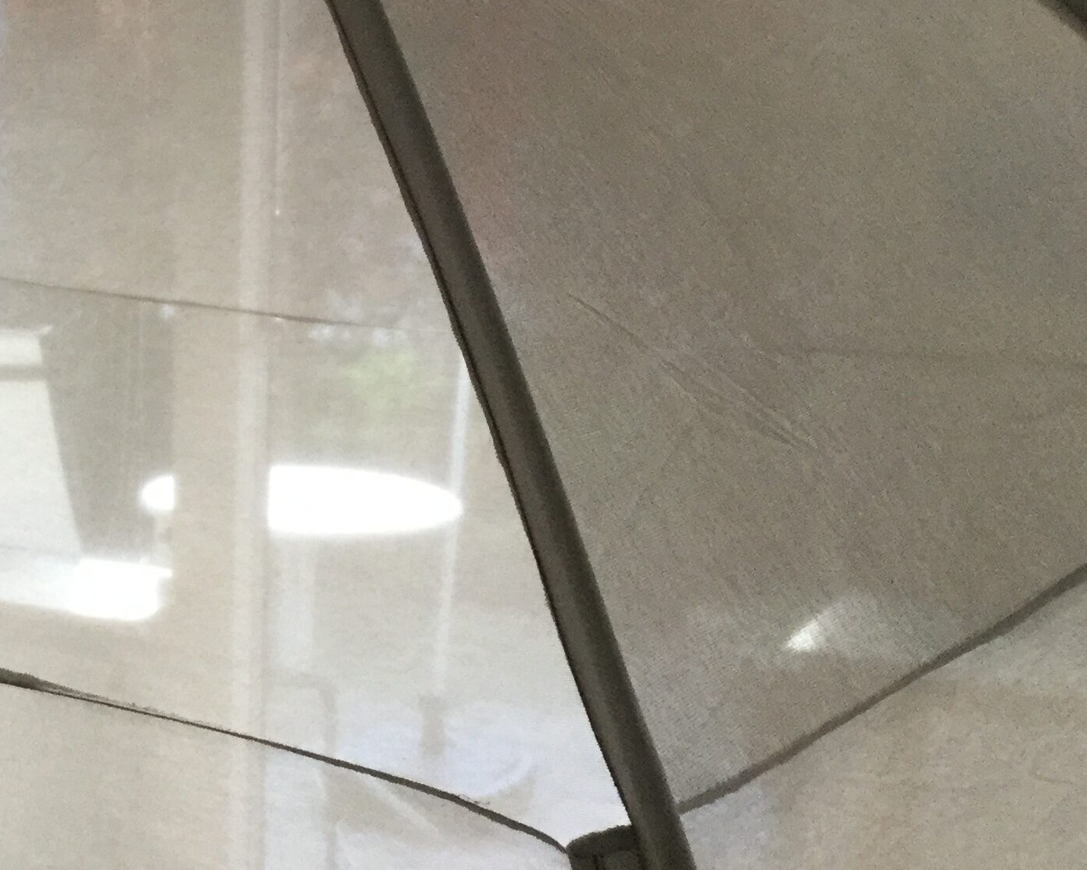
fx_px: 2284
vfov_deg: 21.5
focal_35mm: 71
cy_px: 374
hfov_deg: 25.7
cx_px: 55
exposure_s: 1/33
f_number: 2.4
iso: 125
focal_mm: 3.3
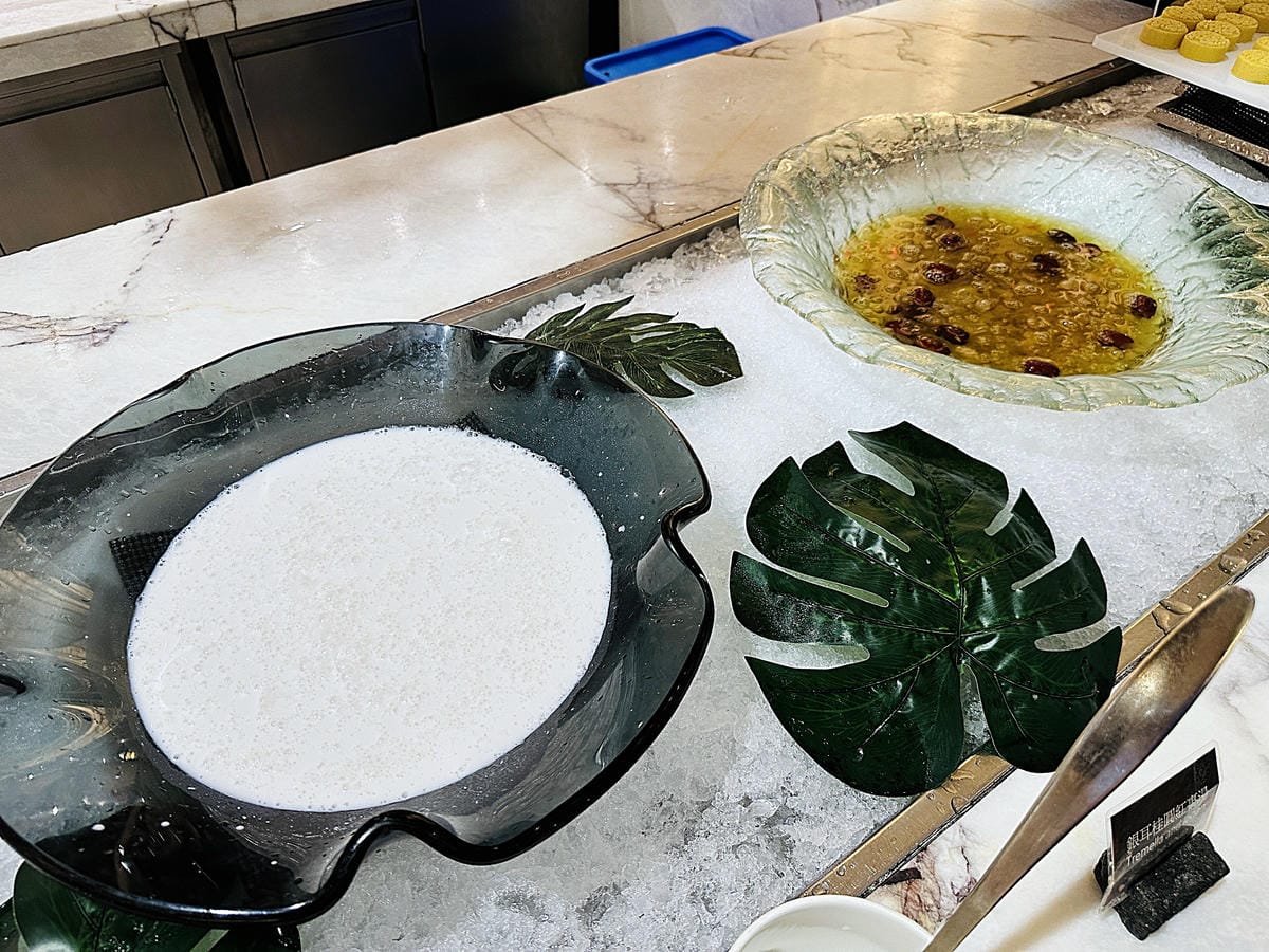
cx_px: 634
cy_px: 476
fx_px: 880
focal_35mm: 24
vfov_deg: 56.8
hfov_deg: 71.6
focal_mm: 6.86
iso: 200
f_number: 1.78
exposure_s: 1/117
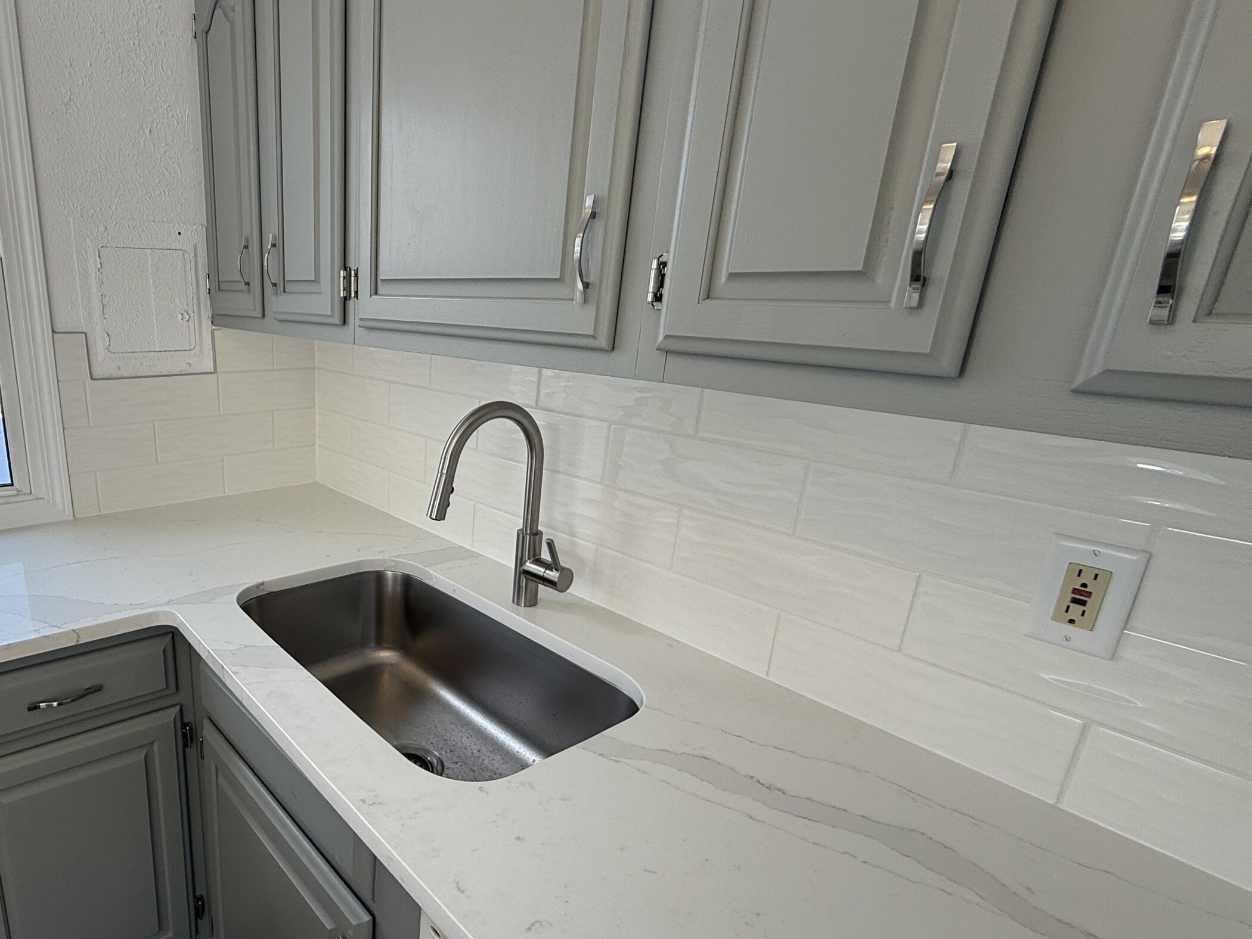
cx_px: 393
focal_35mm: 20
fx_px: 723
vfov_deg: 65.8
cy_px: 522
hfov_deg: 78.4
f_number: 2.2
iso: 50
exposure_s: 1/120
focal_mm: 2.22
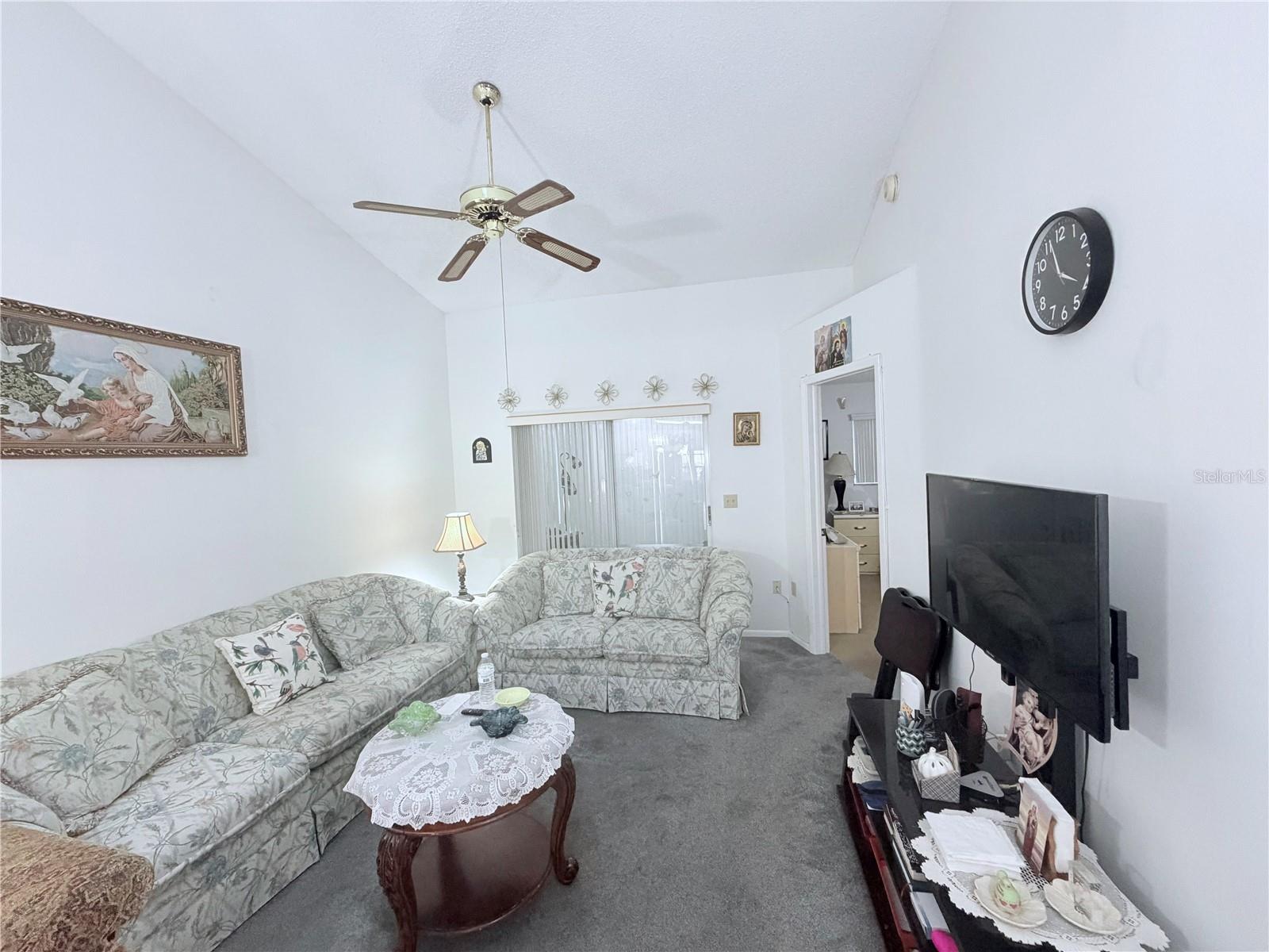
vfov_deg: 85.7
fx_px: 513
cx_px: 634
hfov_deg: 102.1
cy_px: 476
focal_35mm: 14
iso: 400
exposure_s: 1/60
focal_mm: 2.22
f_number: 2.2
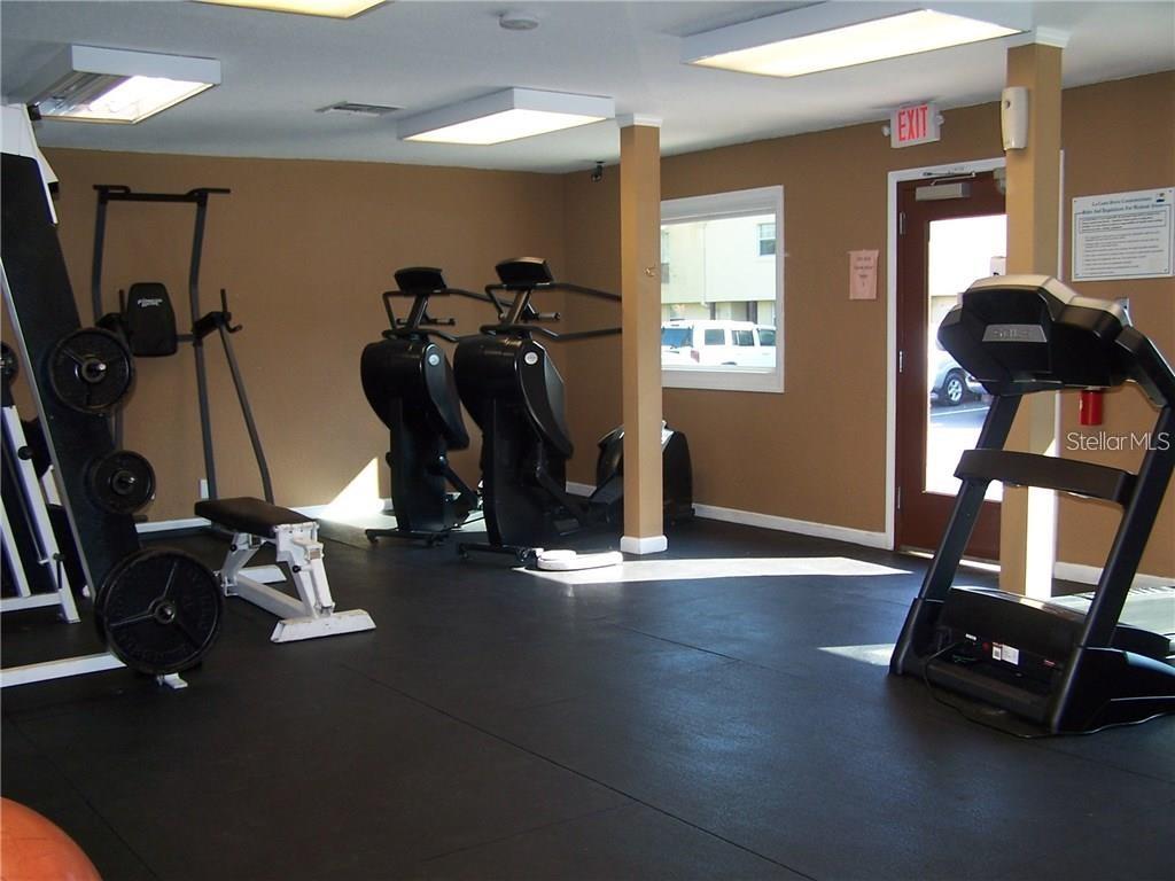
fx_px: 1290
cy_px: 440
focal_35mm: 38
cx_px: 588
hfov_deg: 49.0
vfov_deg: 37.7
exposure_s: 1/60
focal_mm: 6.3
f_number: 2.8
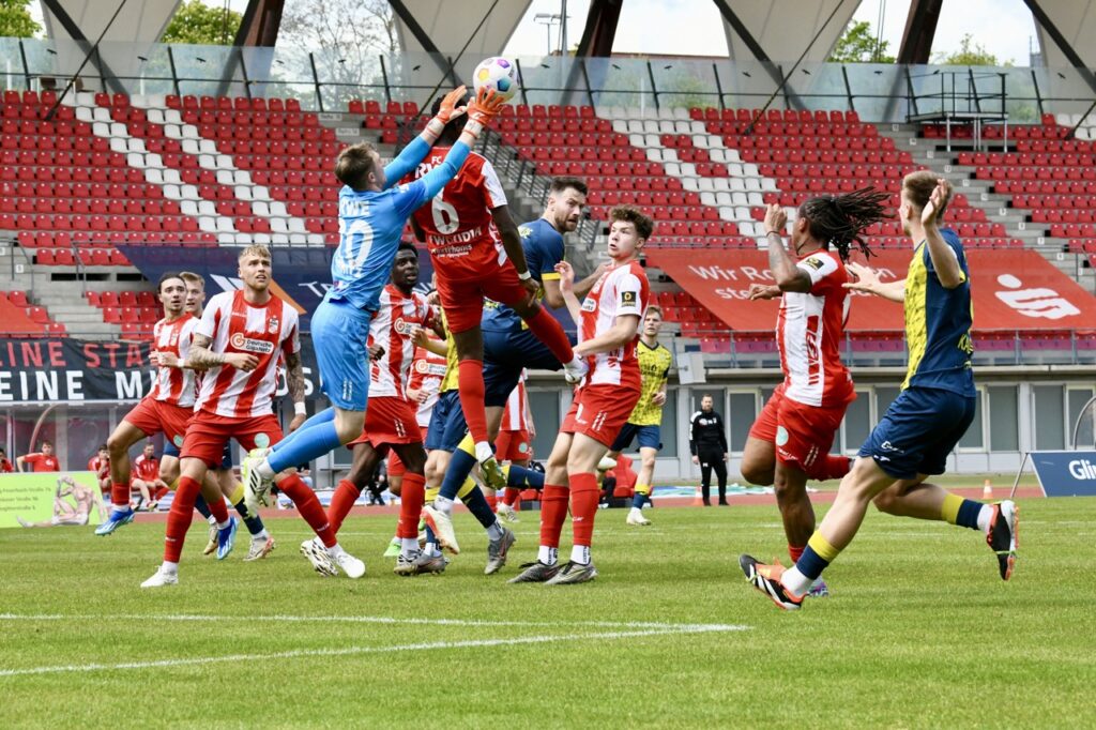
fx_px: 4108
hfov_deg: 15.2
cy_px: 365
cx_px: 548
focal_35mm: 135
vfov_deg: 10.2
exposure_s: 1/1600
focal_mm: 135
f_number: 11
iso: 2500
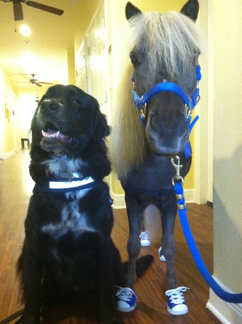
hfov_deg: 38.6
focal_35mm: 37
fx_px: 346
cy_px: 164
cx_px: 117
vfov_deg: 50.2
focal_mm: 3.85
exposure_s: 1/15
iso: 800
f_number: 2.8
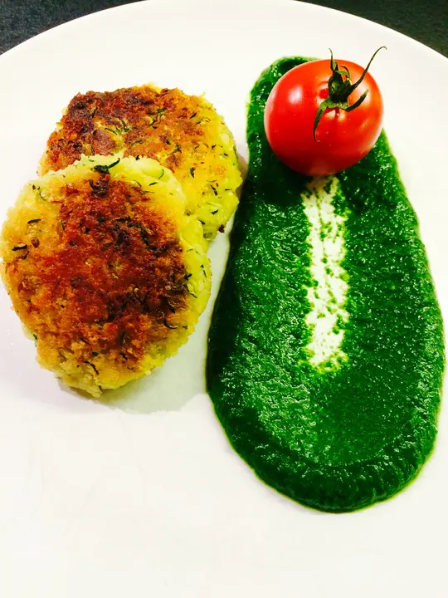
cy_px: 299
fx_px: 500
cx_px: 224
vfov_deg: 61.7
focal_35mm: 29
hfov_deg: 48.2
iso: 160
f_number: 2.2
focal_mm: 4.15
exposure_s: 1/33
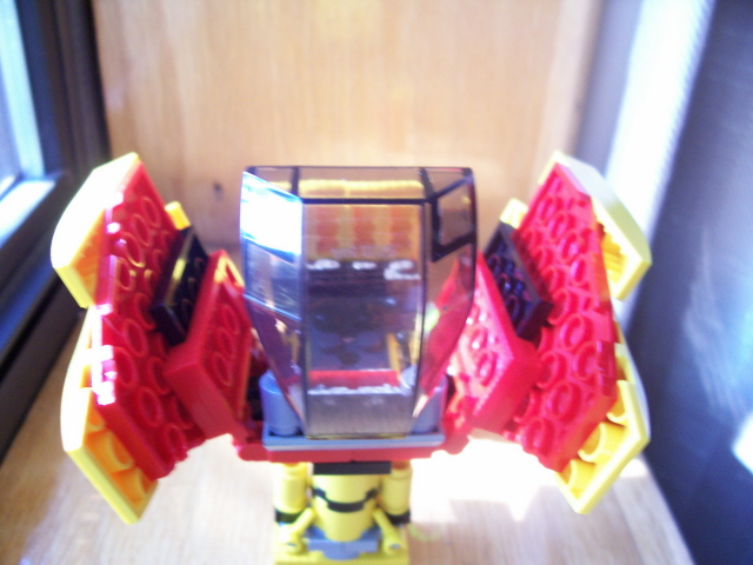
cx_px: 376
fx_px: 740
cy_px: 282
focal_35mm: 34
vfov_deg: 41.8
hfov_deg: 54.0
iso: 144
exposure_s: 1/32
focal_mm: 5.6
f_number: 2.7
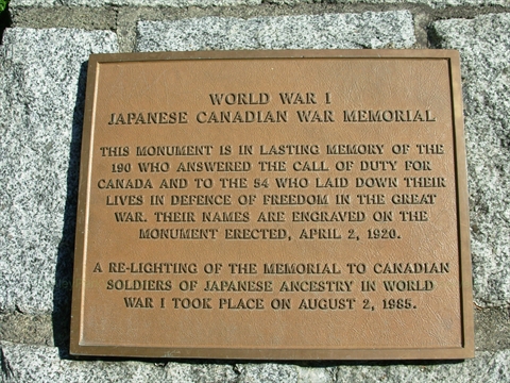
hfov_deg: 42.1
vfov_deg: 32.2
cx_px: 255
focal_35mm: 45
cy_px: 192
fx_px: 663
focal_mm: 7.5
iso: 50
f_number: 5.3
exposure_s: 1/395
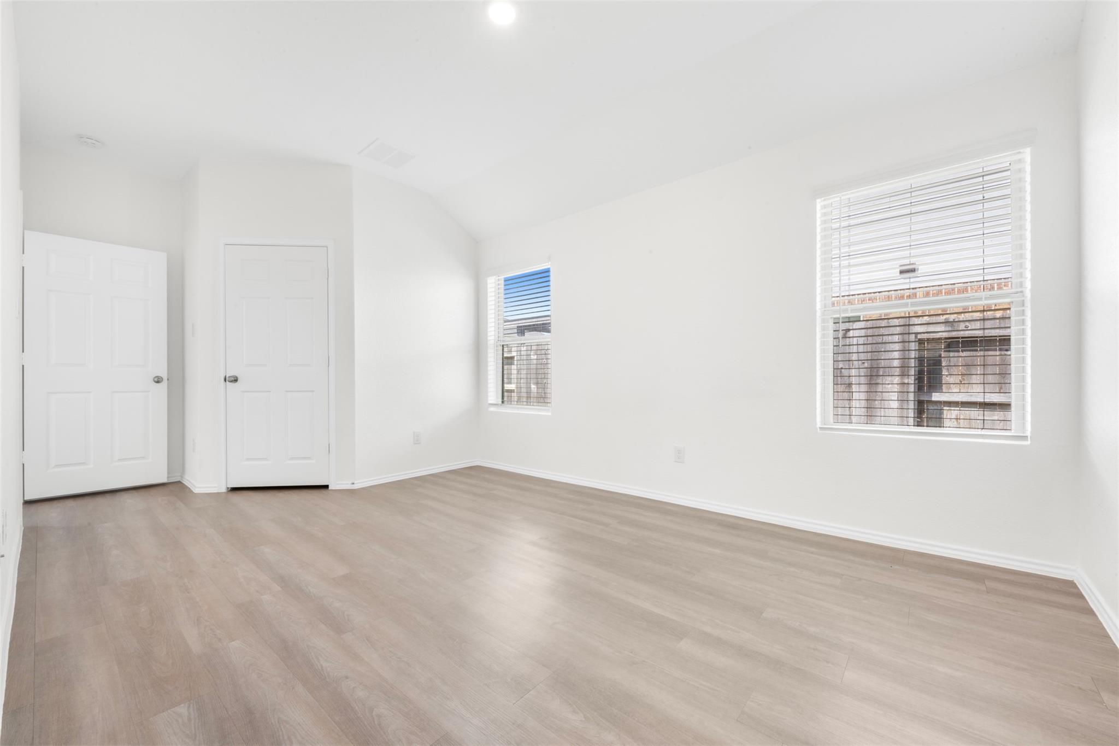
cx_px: 560
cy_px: 373
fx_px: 435
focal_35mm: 14
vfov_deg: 81.2
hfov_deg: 104.3
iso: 250
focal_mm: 14
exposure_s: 1.6
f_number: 9
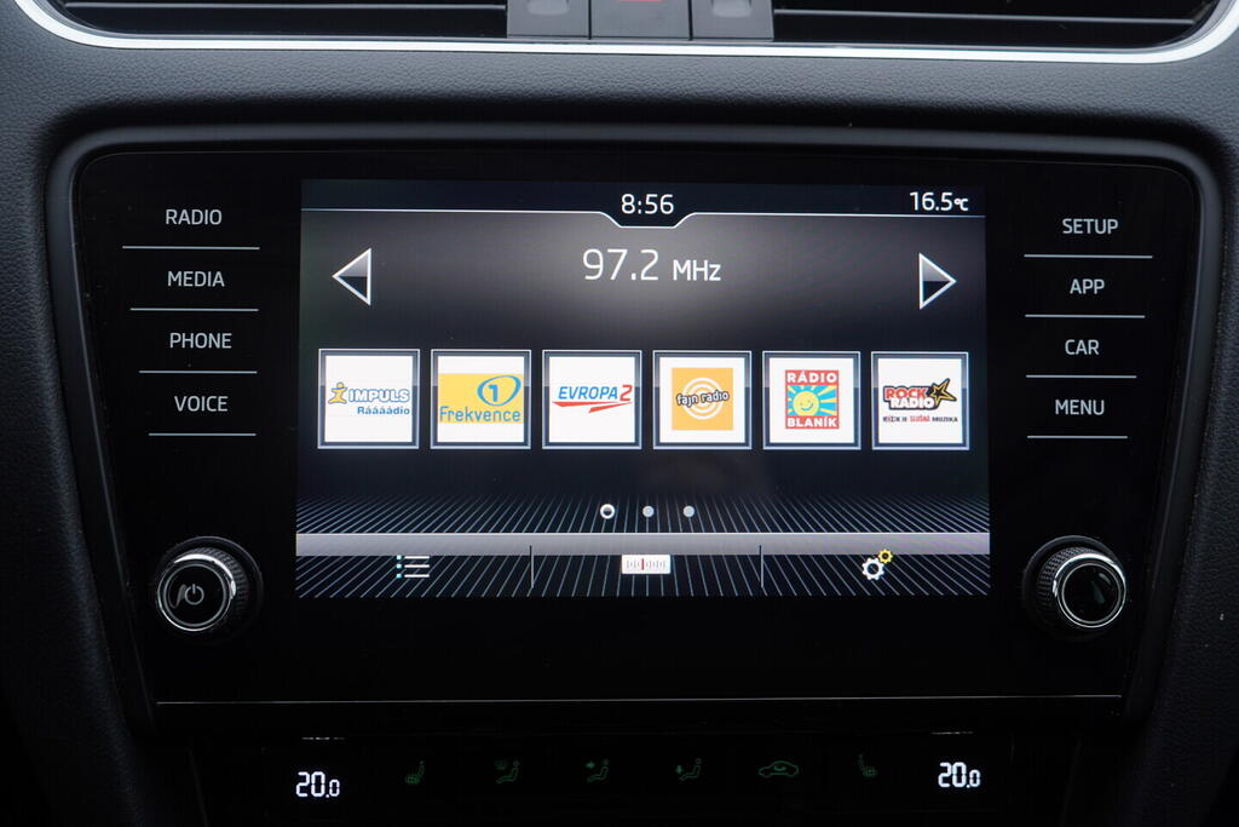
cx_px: 620
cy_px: 414
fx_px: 1239
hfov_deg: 53.1
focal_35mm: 36
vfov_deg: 36.9
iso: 125
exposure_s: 1/60
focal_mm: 24
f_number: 3.5
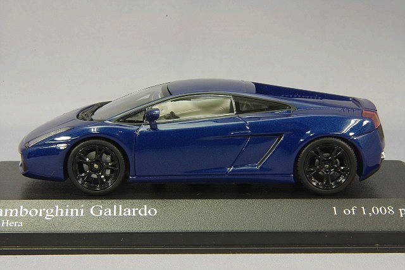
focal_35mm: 112
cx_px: 202
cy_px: 135
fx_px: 1260
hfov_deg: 18.3
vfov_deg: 12.2
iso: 400
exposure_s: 1
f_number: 32
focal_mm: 75
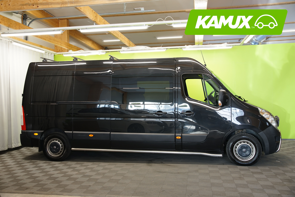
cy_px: 98
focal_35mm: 33
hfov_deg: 57.2
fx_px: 270
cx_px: 148
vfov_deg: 40.0
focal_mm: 33
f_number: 6.3
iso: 400
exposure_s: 1/10
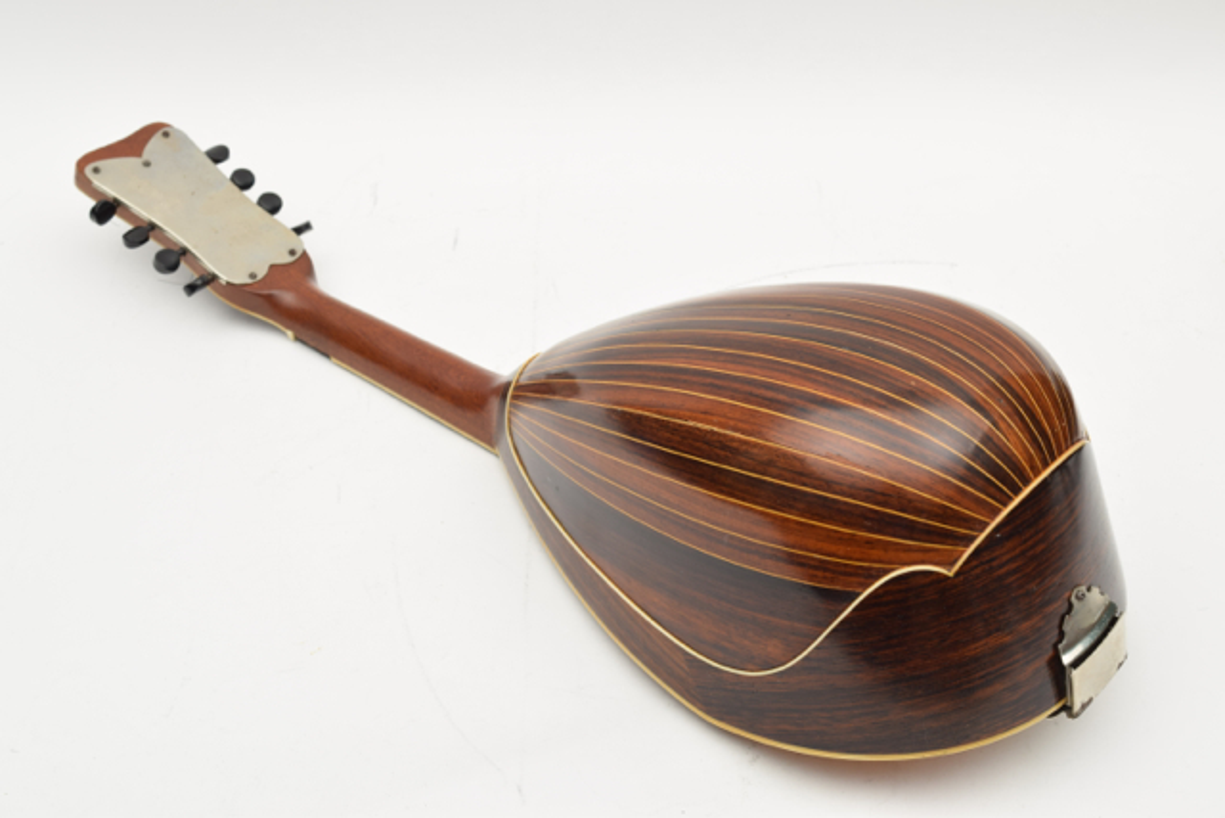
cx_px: 612
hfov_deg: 29.9
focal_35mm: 68
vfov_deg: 20.2
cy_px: 409
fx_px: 2297
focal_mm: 45
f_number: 9
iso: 100
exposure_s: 1/125
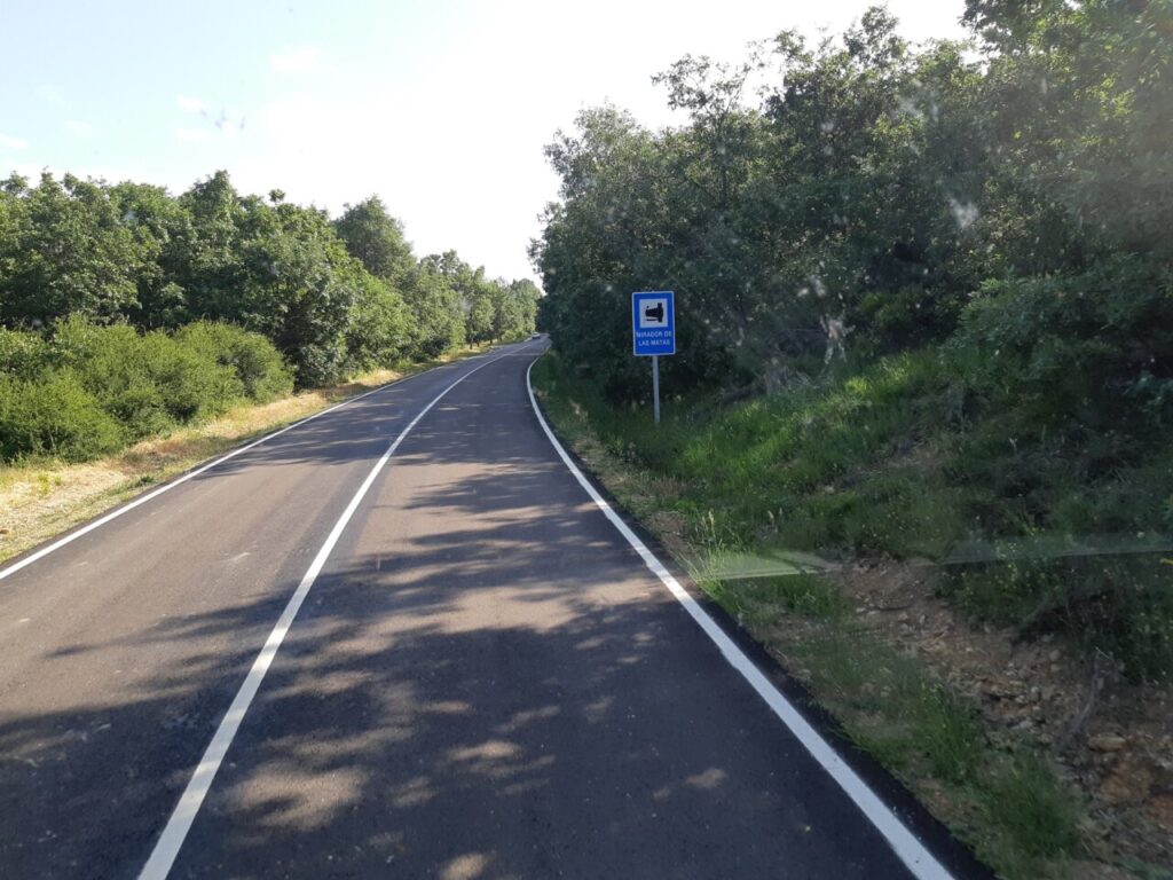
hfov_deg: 67.3
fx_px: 881
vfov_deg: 53.1
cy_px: 440
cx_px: 586
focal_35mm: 26
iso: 40
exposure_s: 1/589
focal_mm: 3.93
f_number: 1.7
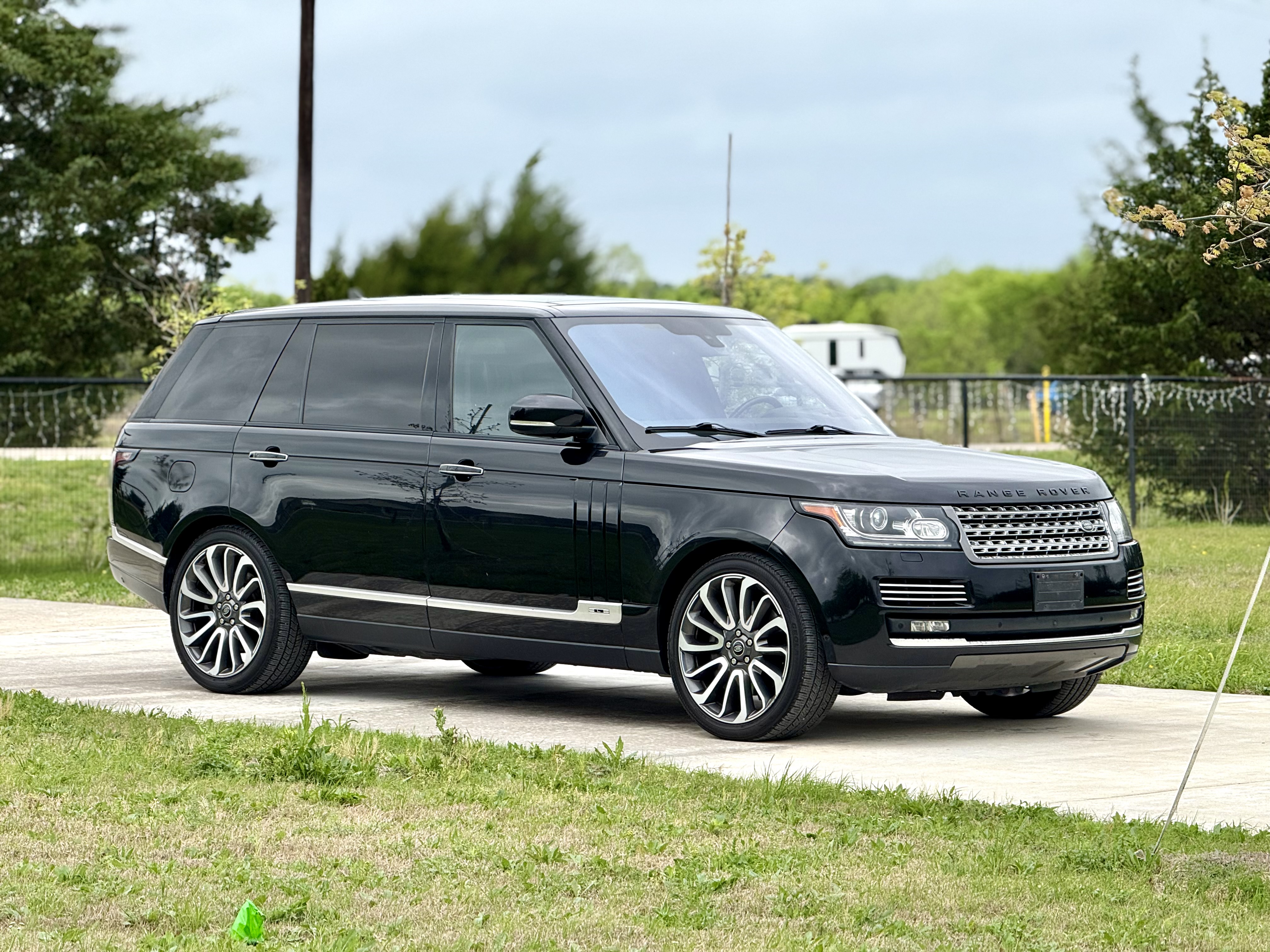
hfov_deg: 16.4
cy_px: 476
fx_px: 4403
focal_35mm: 120
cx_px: 635
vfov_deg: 12.3
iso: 50
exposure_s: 1/352
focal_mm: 15.66
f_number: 2.8
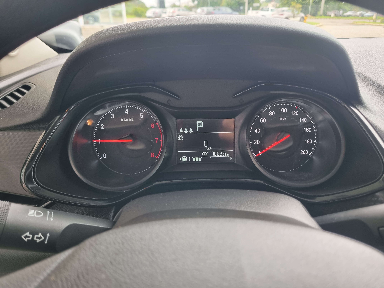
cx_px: 192
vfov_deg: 53.1
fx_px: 288
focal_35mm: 26
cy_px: 144
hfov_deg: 67.3
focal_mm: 5.4
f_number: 1.8
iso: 160
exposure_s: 1/120
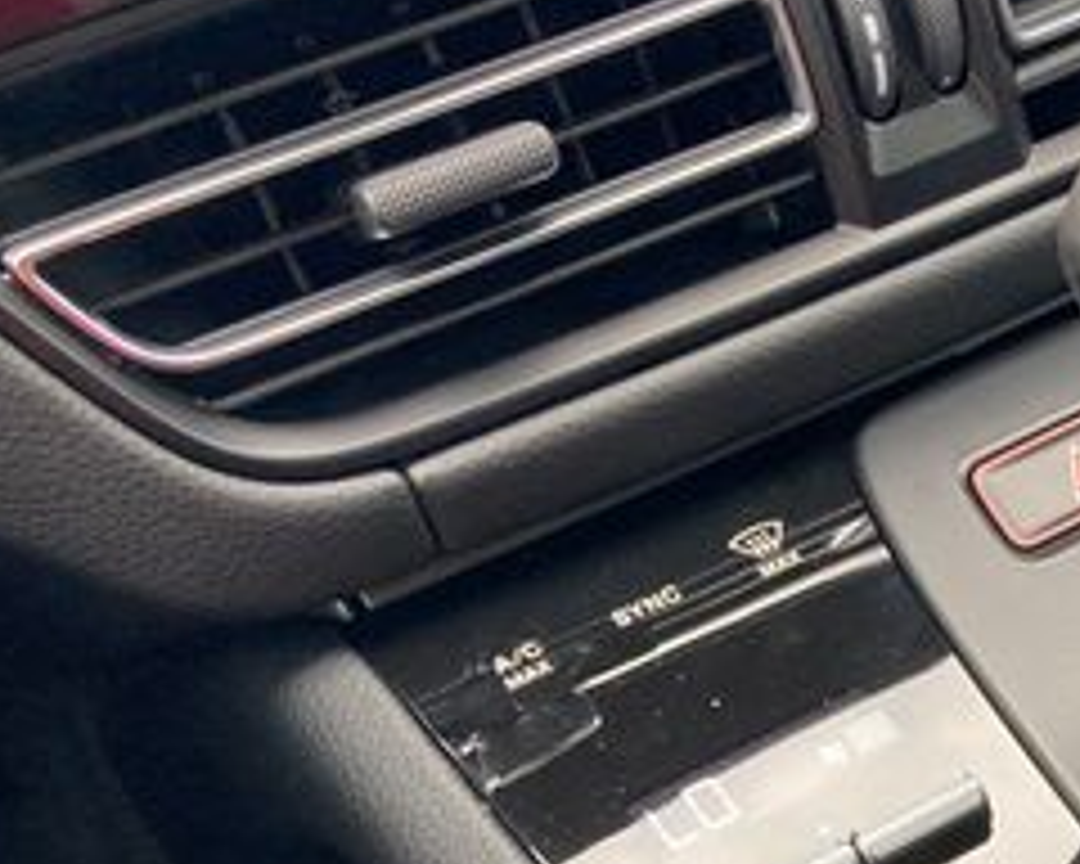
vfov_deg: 19.8
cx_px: 1346
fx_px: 2333
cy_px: 1008
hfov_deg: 23.5
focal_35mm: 73
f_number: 1.8
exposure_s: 1/63
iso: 64
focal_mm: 3.99
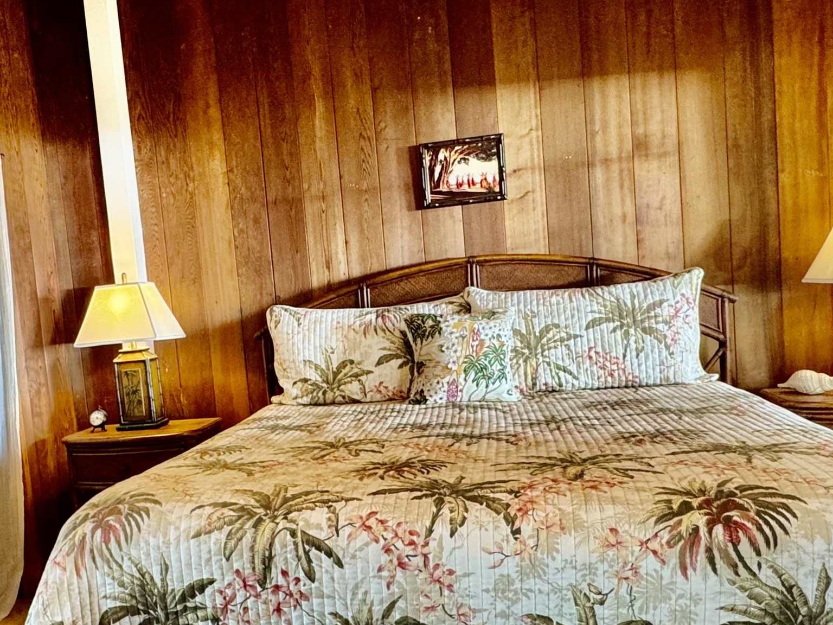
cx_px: 347
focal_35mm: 28
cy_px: 388
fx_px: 674
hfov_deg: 63.0
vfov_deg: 49.3
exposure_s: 1/60
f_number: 2.2
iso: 250
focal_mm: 2.22
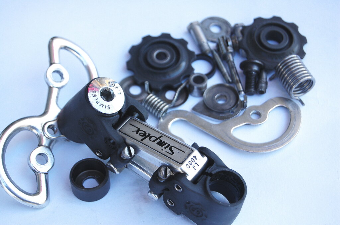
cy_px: 112
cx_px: 170
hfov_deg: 24.7
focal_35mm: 82
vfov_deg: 16.5
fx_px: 778
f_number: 5.6
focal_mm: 55
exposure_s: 1/125
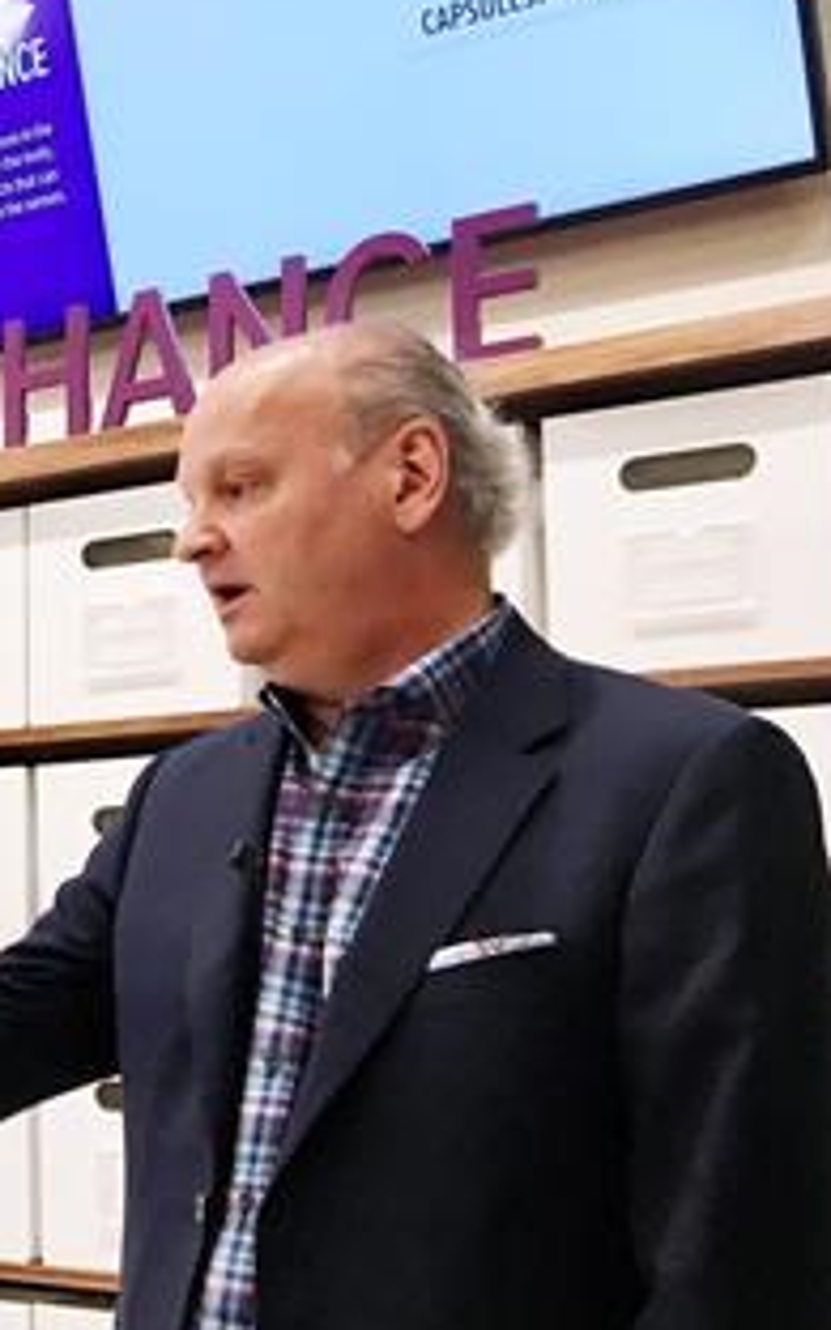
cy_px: 772
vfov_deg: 31.9
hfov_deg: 17.8
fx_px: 2319
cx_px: -469
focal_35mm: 64
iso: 32
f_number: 2.2
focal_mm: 4.15
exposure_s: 1/30
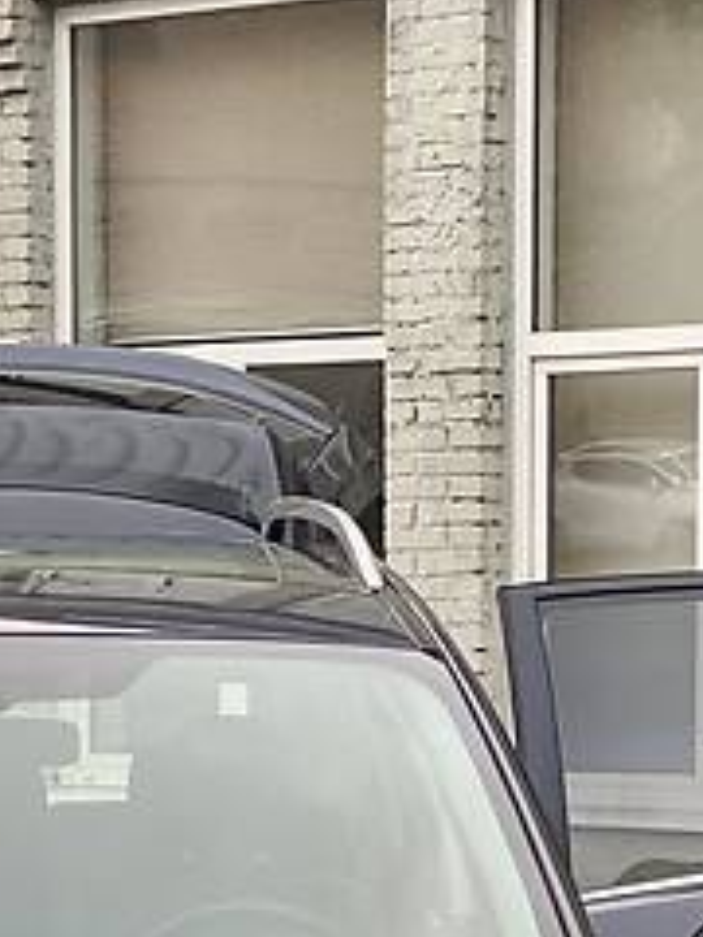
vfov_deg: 11.3
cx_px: -4
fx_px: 4685
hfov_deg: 8.5
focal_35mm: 173
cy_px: 1019
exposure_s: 1/122
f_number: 2
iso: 40
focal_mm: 6
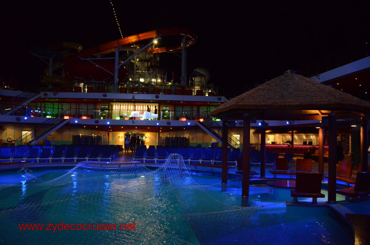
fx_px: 277
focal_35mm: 27
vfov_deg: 47.7
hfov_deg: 67.5
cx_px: 185
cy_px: 122
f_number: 3.5
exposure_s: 1/320
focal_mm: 18
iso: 6400
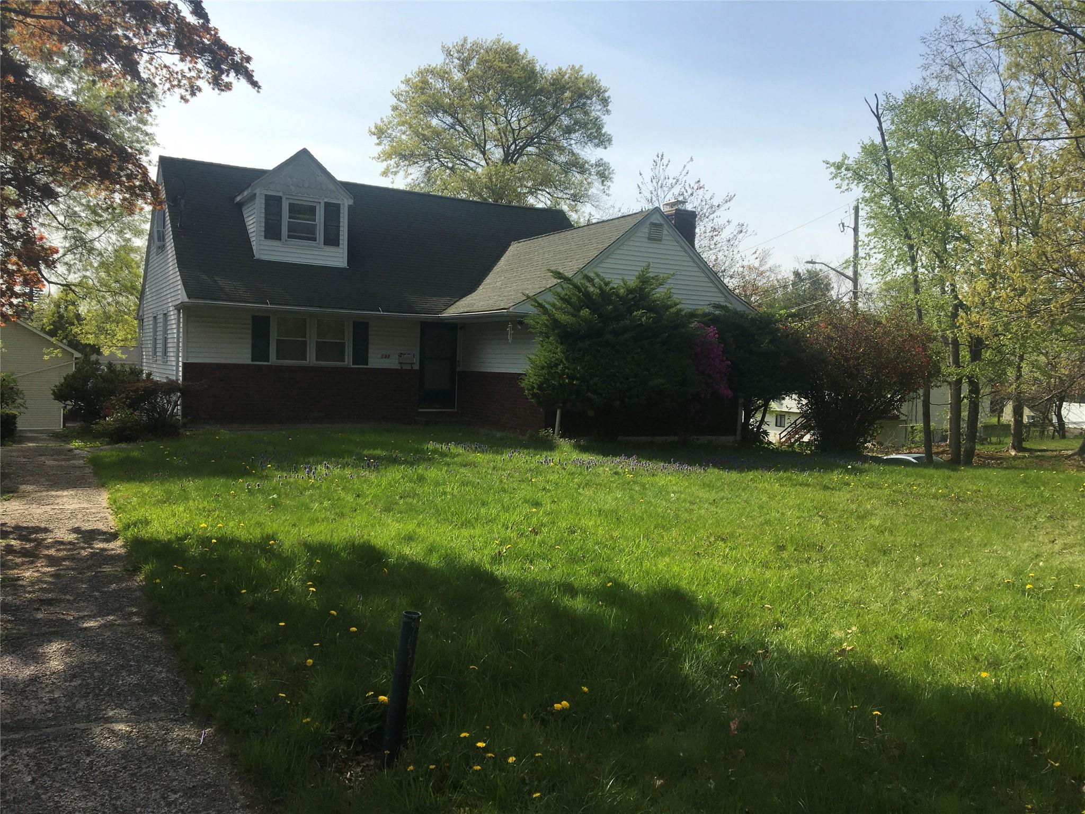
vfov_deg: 48.2
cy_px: 407
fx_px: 909
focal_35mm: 29
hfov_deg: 61.7
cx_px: 542
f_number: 2.2
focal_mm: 4.15
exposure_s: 1/1789
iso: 25
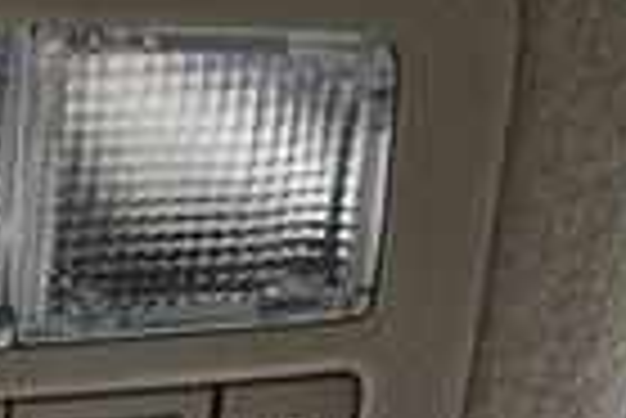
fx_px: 2890
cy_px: 620
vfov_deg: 8.1
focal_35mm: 166
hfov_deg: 11.8
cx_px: -324
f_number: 3.5
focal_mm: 18
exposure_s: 1/60
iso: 4500
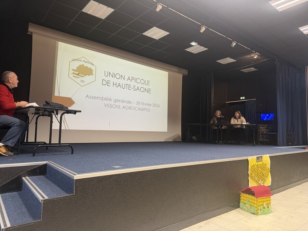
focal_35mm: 24
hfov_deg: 71.6
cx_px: 154
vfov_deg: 56.8
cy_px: 116
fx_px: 214
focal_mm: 6.76
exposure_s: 1/50
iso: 320
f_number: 1.78
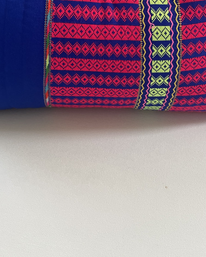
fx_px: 351
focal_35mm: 46
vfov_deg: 38.3
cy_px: 39
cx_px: 88
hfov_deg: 32.7
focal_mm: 4.2
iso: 125
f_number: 1.6
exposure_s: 1/97
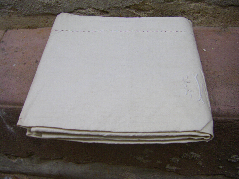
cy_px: 90
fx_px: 262
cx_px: 120
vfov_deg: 37.7
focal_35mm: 38
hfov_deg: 49.0
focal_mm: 6.3
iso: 80
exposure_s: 1/100
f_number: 3.5
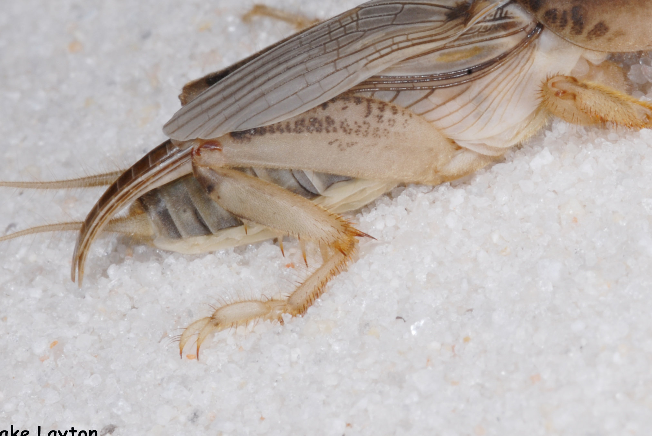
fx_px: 5475
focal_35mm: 302
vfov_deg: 4.6
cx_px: 532
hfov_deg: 6.8
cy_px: 59
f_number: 38
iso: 100
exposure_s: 1/250
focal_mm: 105
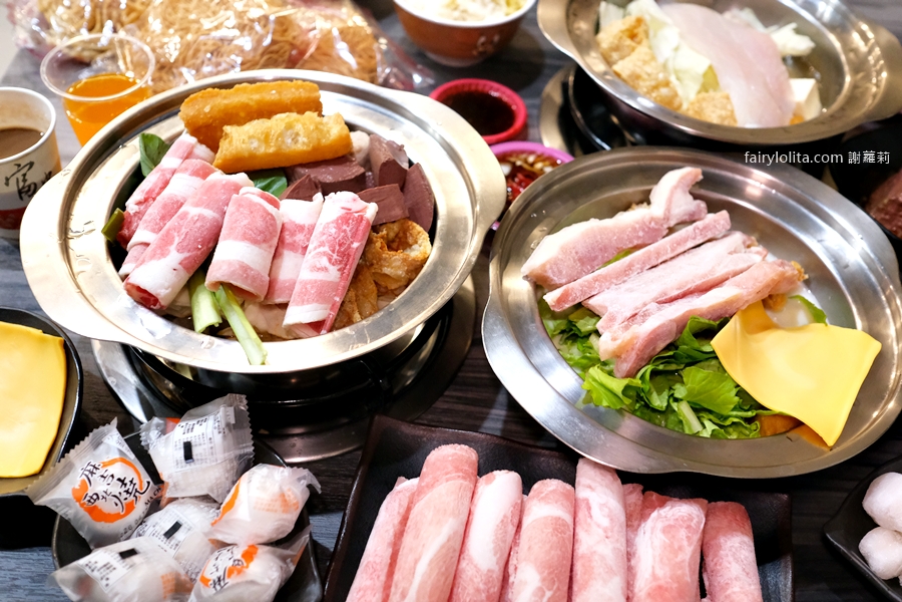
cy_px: 301
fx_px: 877
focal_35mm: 35
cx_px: 451
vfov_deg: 37.9
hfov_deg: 54.4
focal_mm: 23
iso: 6400
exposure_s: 1/250
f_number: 3.2
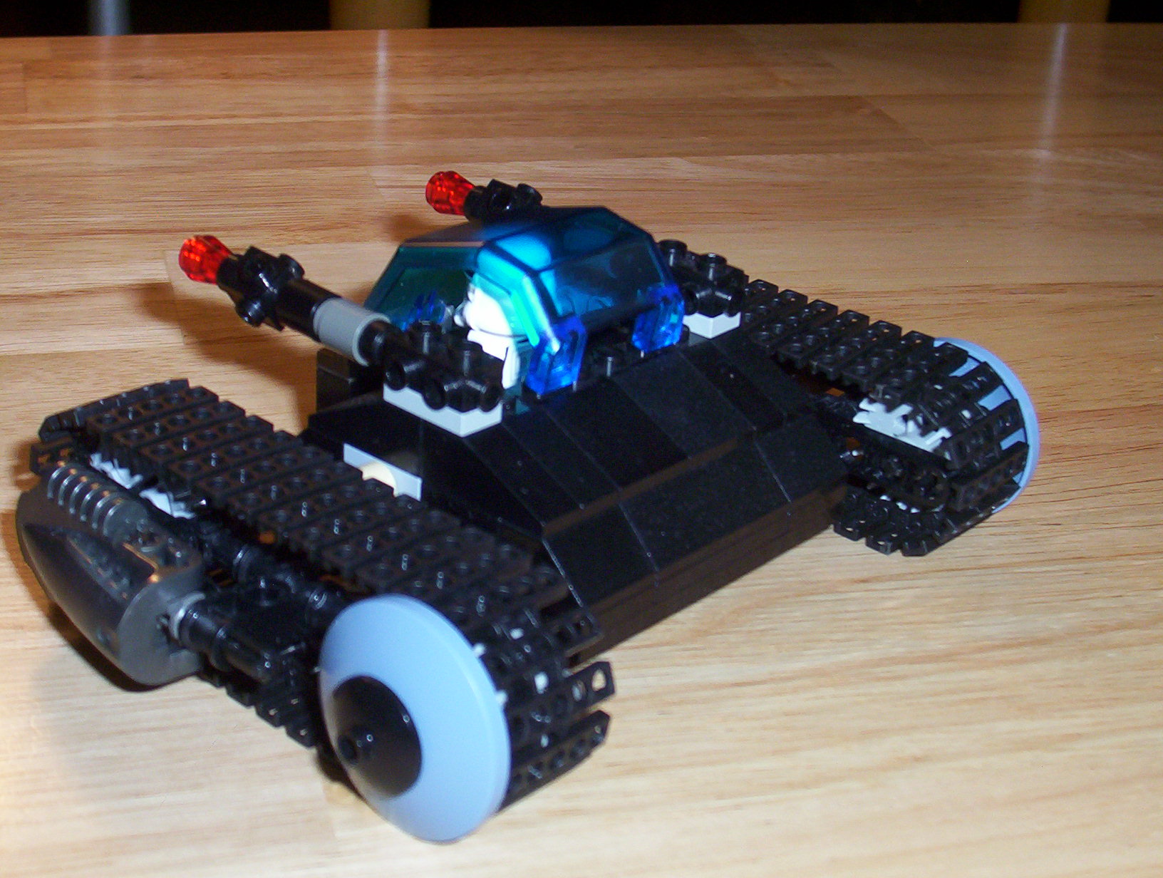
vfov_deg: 22.3
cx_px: 582
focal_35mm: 66
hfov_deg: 29.3
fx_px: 2223
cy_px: 439
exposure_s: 1/80.5
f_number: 3.26
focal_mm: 8.74
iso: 140
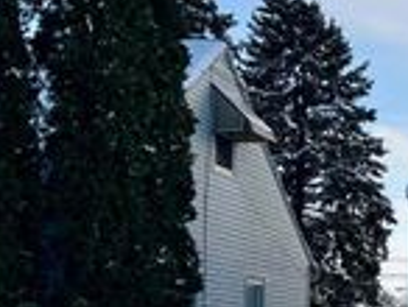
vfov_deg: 16.3
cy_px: 300
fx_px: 1051
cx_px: 696
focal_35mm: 89
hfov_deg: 18.2
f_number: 1.5
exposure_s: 1/3356
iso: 50
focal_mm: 5.7
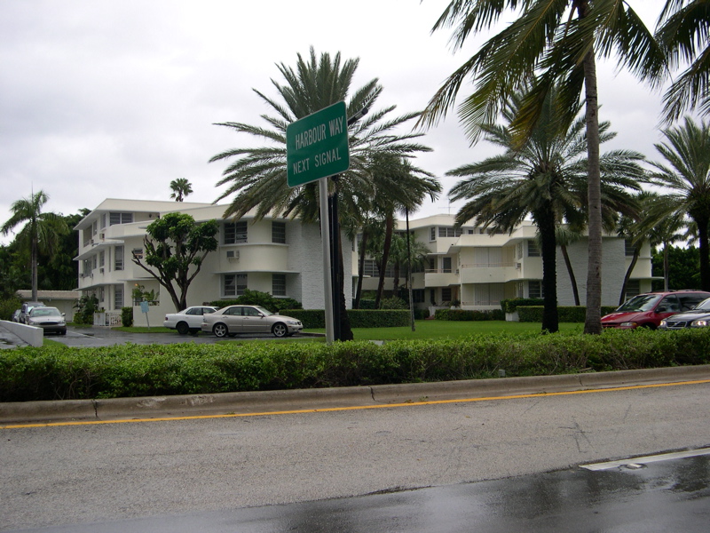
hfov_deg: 49.0
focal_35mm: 38
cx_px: 355
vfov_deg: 37.7
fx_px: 779
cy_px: 266
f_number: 2.8
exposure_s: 1/489
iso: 100
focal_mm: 8
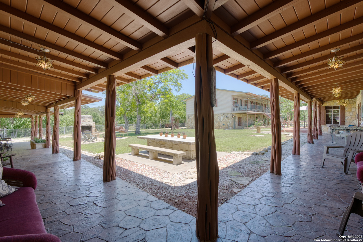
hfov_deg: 96.7
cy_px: 121
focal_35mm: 16
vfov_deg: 73.8
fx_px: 161
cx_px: 182
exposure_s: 1/25
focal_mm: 16
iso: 100
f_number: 7.1
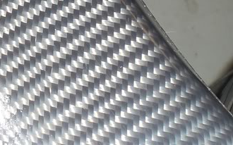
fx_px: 793
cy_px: 11
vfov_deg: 10.4
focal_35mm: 125
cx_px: -4
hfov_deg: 16.3
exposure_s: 1/60
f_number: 4.4
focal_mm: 6.3
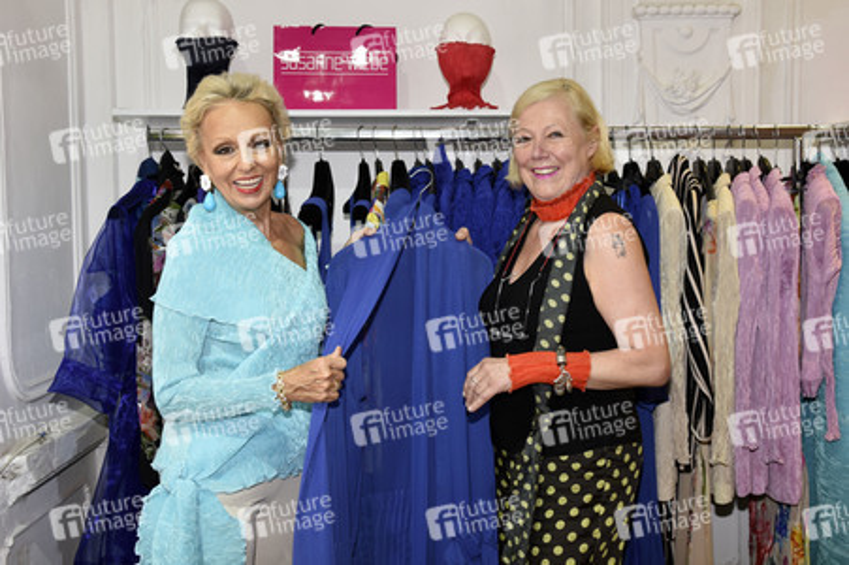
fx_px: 825
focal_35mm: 35
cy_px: 282
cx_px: 424
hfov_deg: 54.5
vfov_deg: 37.8
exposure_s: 1/125
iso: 1000
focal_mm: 35
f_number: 6.3
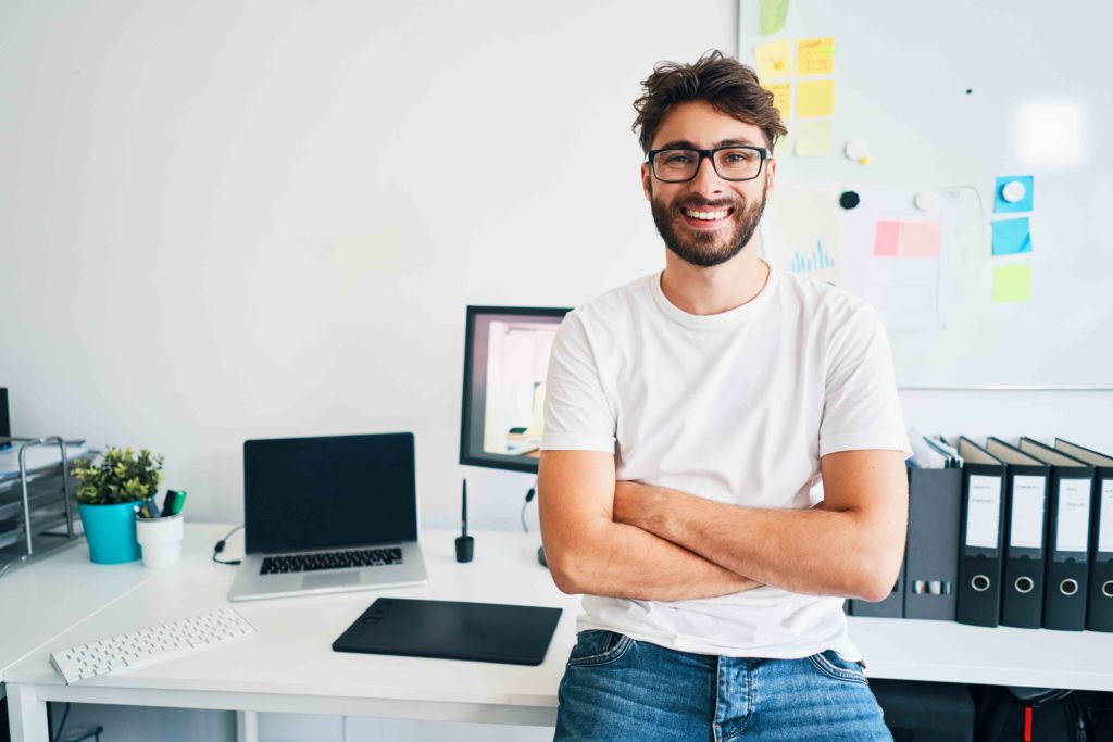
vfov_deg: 46.4
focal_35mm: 28
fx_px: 866
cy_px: 371
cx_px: 556
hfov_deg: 65.5
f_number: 2
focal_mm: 28
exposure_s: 1/250
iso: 640
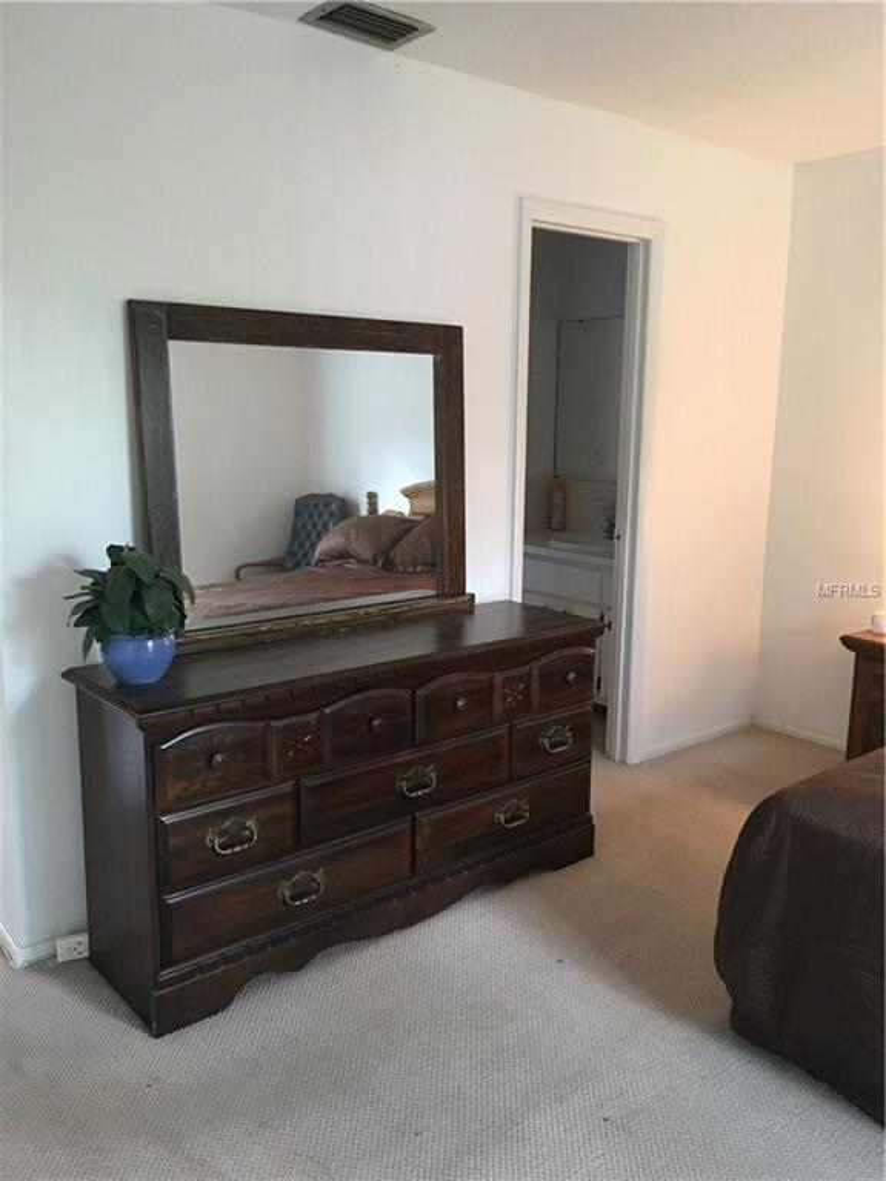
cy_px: 590
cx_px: 443
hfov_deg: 48.2
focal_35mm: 29
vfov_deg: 61.7
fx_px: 990
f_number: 2.2
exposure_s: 1/10
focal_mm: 4.15
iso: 100
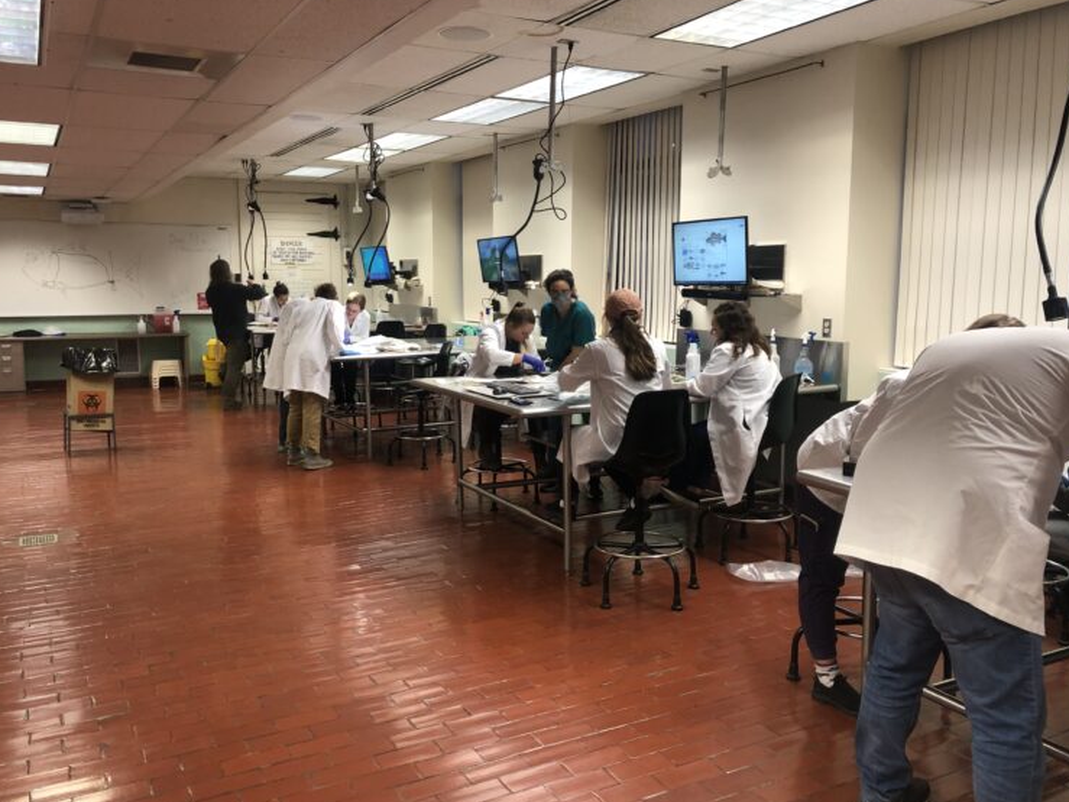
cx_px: 503
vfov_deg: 46.8
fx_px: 926
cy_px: 385
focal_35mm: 30
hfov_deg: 59.9
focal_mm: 4
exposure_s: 1/30
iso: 40
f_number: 1.8
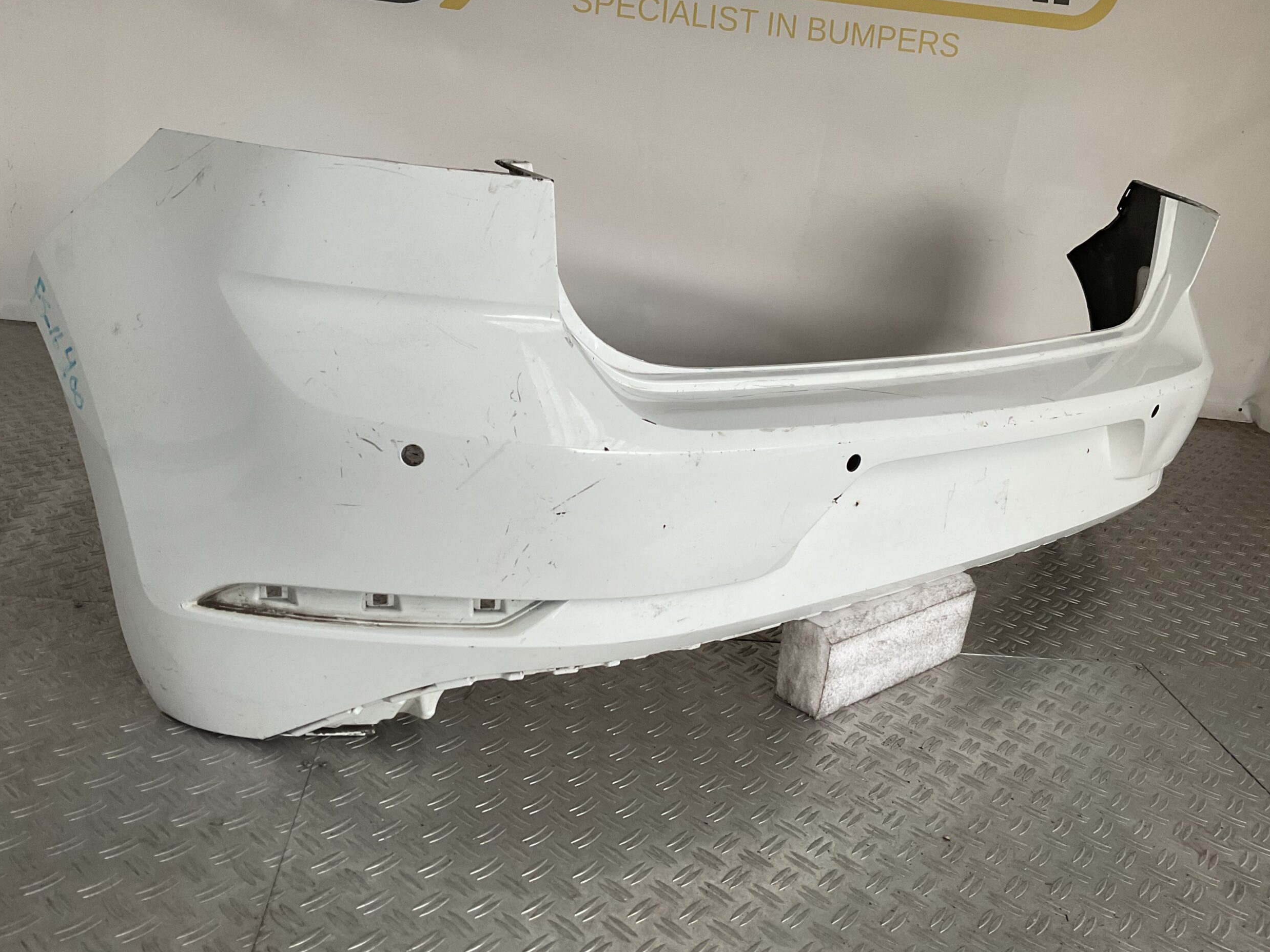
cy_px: 481
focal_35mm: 30
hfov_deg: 60.0
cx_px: 644
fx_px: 1101
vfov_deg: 46.8
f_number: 1.8
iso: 50
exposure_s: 1/100
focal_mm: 3
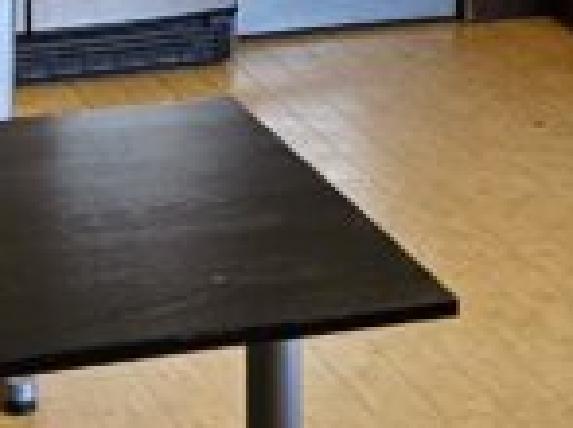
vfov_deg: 8.9
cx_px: 413
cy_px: -379
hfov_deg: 12.5
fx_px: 2613
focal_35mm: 158
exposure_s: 1/120
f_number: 1.8
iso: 200
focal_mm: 5.4
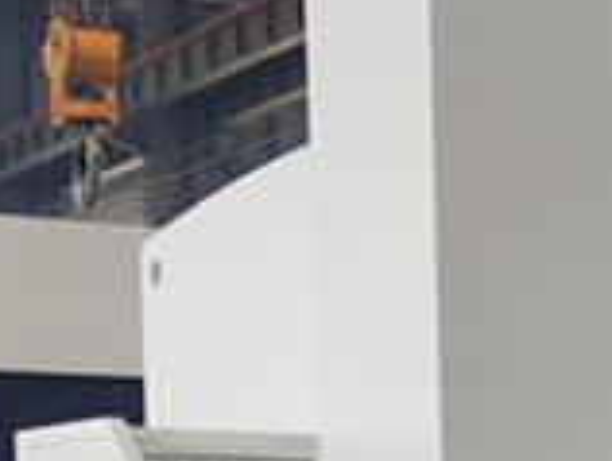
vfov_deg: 10.1
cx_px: 852
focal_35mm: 142
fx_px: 2514
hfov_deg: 13.3
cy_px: 732
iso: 120
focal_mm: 3.95
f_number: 1.8
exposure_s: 1/100
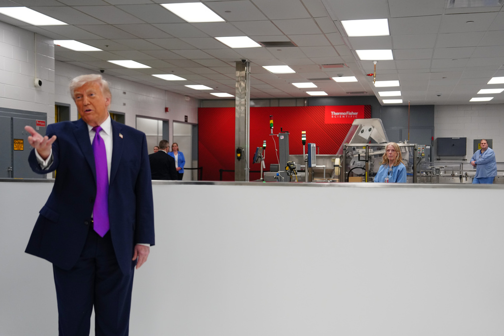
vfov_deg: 27.5
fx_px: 686
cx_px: 252
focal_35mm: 49
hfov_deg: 40.3
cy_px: 168
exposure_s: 1/500
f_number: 2.8
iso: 1600
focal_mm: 49
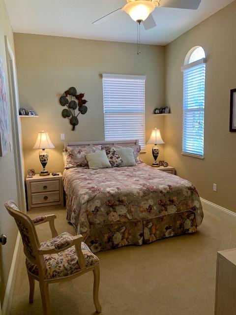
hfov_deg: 53.1
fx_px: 236
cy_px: 158
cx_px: 118
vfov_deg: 67.3
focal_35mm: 26
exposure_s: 1/60
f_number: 1.8
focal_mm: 4.25
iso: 64
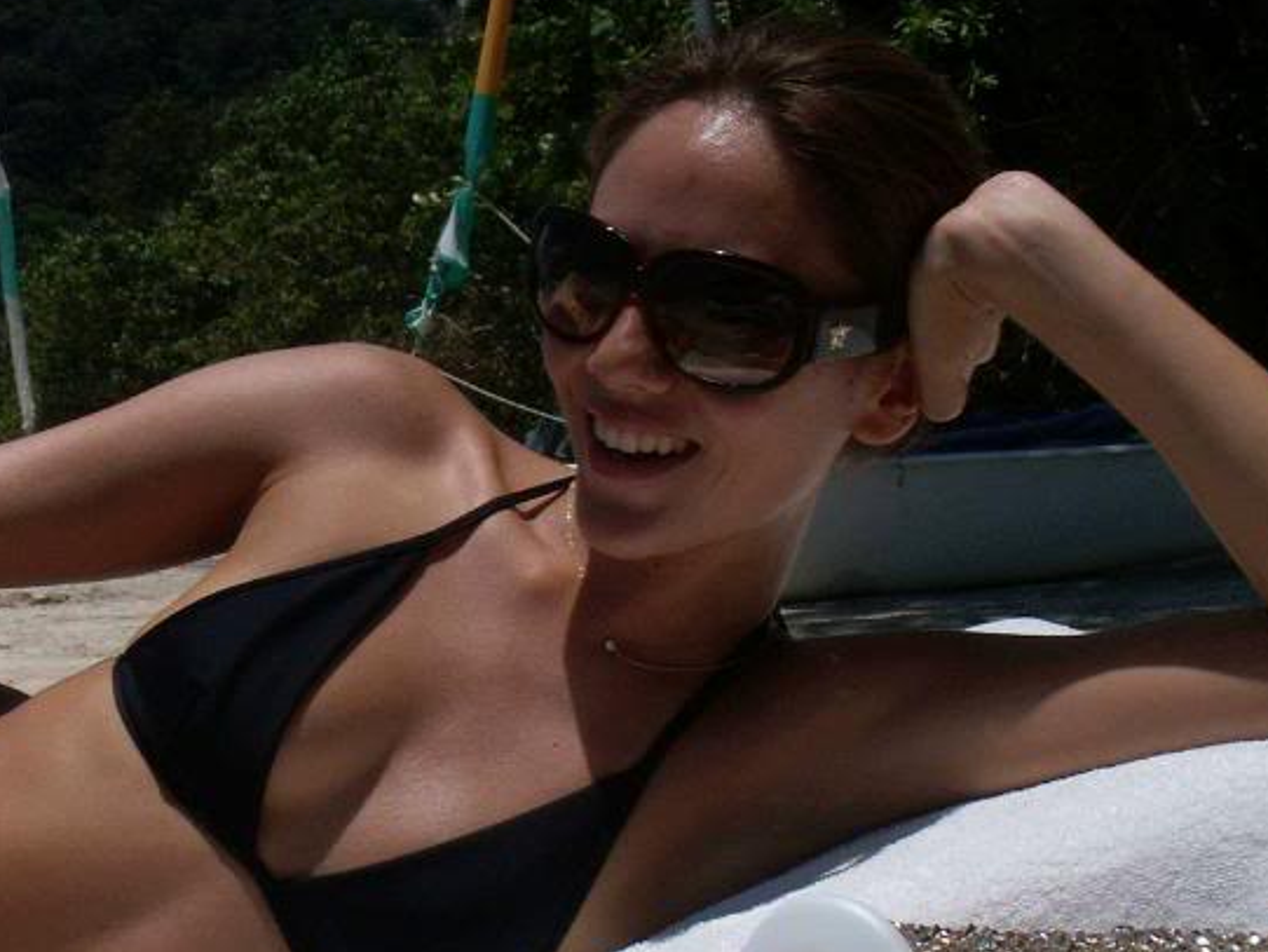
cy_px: 825
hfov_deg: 27.4
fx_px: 2565
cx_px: 328
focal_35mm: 70
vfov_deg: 20.7
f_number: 7.1
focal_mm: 7.7
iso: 50
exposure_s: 1/750
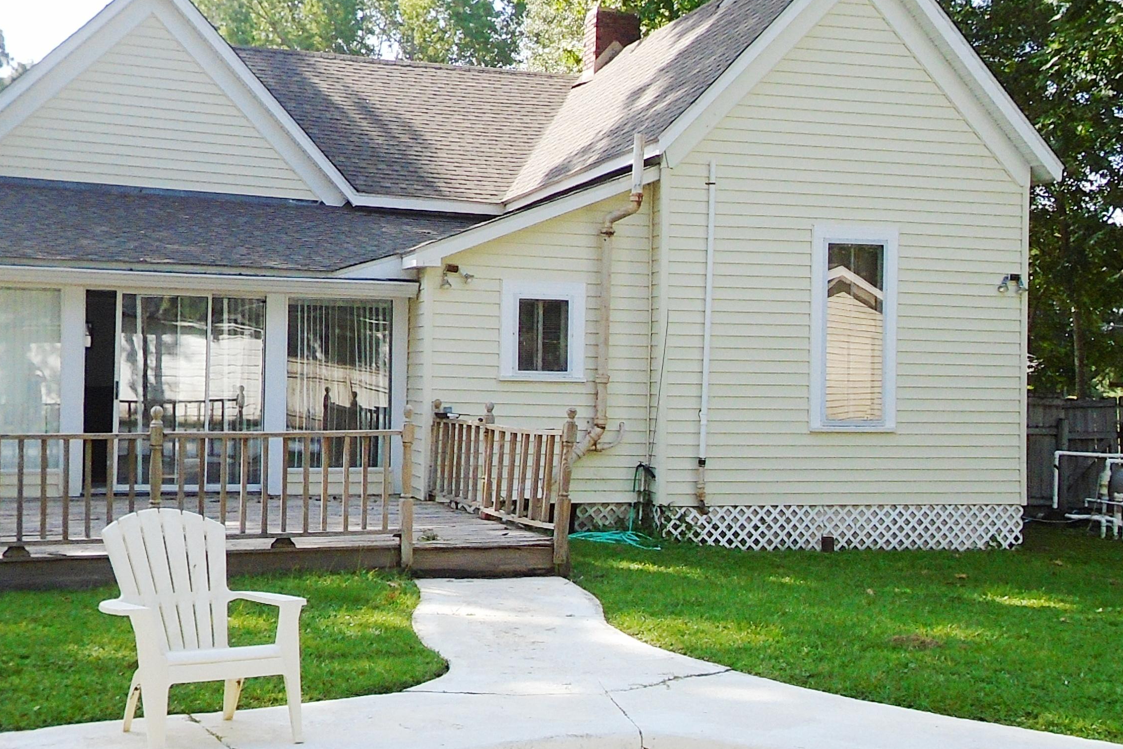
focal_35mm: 50
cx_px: 493
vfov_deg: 27.0
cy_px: 379
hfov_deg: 39.5
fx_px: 1560
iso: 400
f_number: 4.1
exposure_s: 1/1000
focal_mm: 7.4
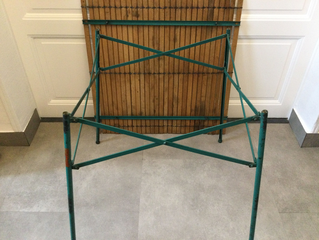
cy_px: 120
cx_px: 160
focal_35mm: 31
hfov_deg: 58.4
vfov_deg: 45.4
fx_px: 286
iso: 250
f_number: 2.4
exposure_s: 1/17
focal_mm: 3.3
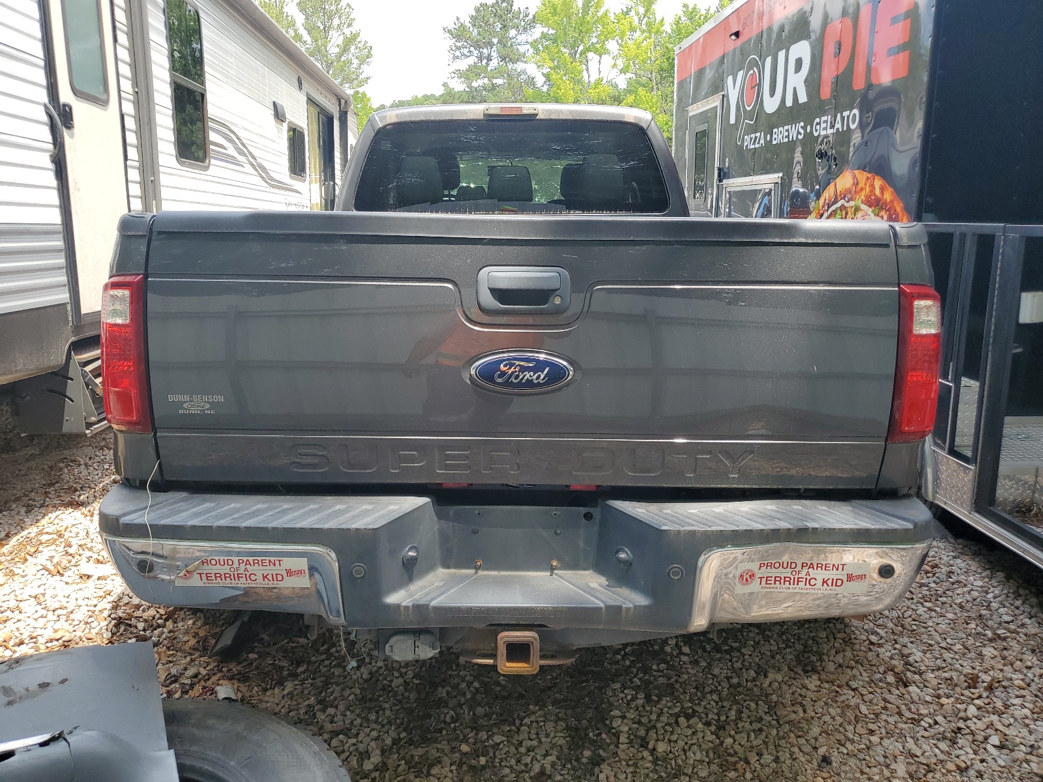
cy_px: 391
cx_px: 522
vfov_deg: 53.1
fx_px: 783
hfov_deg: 67.3
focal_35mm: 26
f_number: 1.5
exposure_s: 1/714
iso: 50
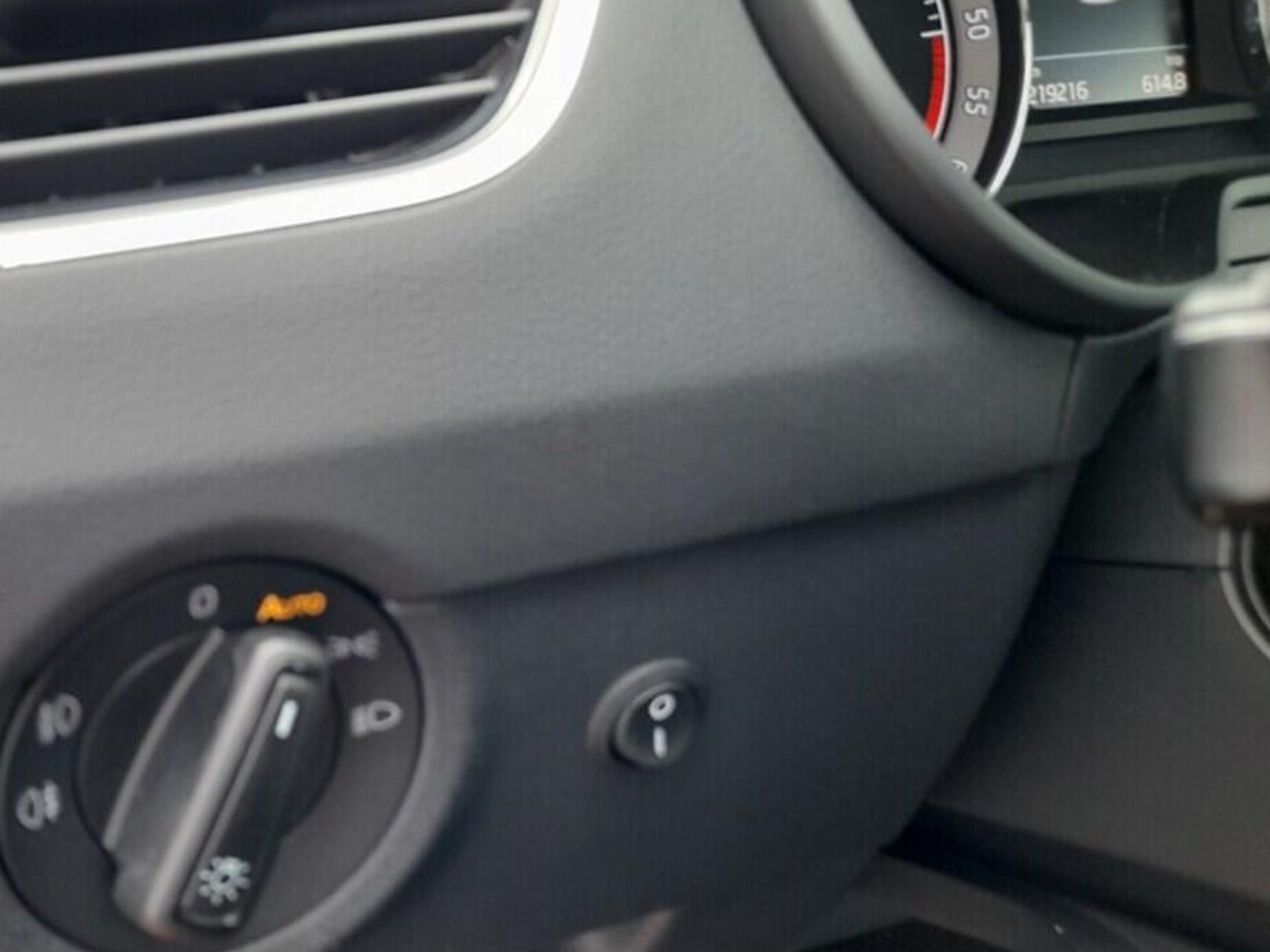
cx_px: 330
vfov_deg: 36.8
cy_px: 453
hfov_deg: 46.3
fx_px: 1431
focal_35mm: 39
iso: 160
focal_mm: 4.6
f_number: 2
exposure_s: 1/50
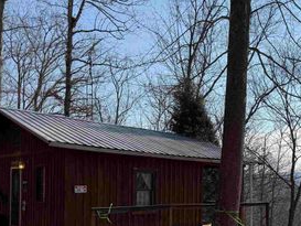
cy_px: 188
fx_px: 383
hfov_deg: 42.6
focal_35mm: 44
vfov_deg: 31.8
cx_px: 191
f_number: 1.78
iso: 100
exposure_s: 1/5714
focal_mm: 6.76
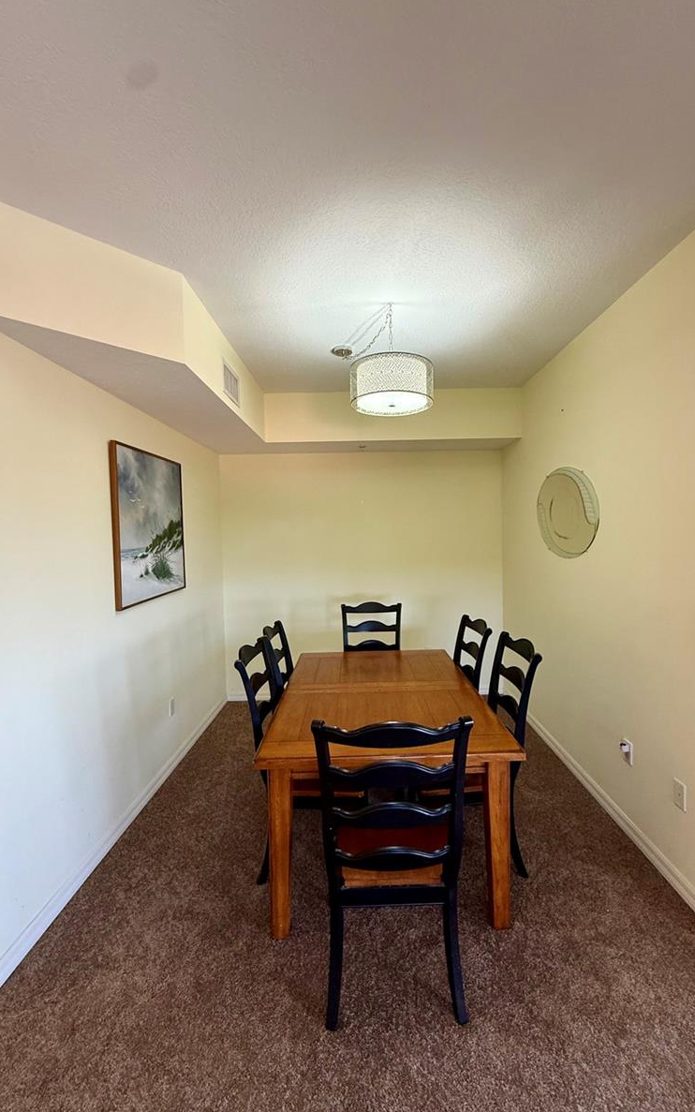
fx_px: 455
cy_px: 552
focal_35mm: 15
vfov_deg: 101.5
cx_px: 366
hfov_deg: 74.7
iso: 200
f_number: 2.2
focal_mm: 2.22
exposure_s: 1/60
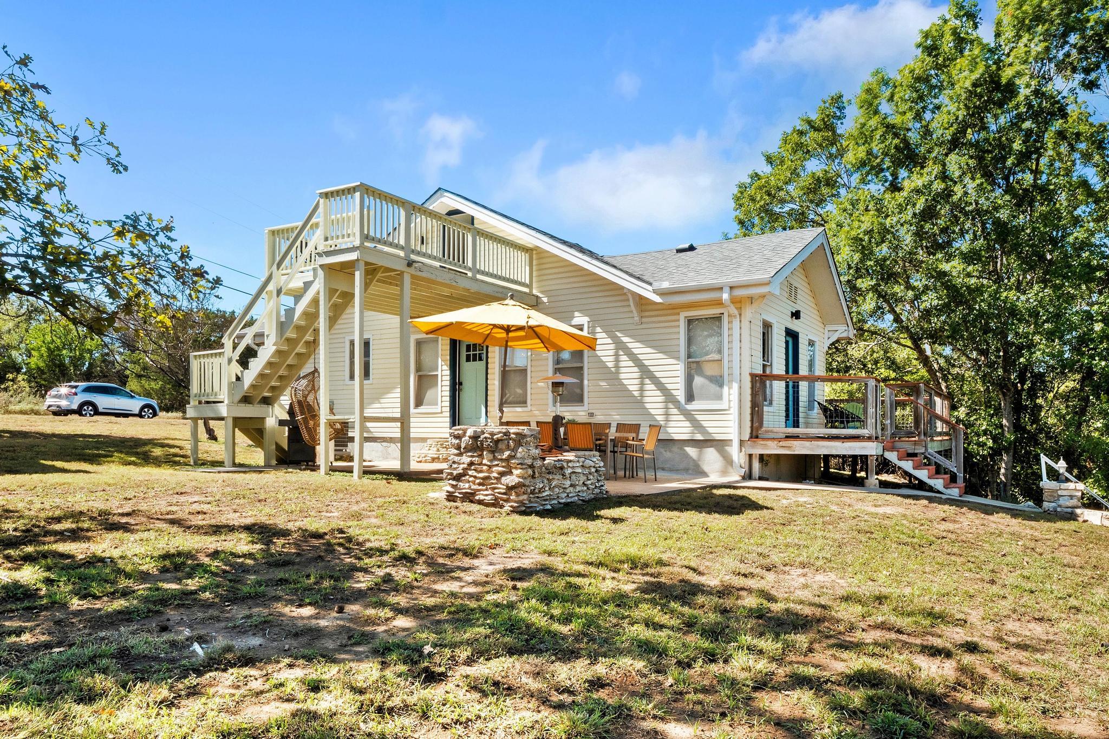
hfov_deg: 96.7
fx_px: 493
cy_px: 370
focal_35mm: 16
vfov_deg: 73.7
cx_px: 554
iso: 200
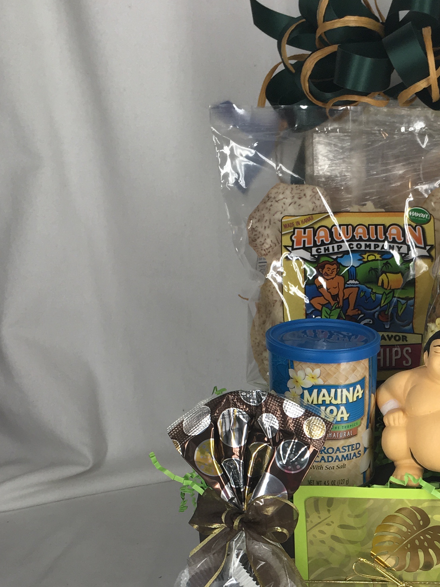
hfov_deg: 24.0
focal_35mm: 59
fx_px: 1000
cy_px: 516
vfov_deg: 31.3
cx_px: 415
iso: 32
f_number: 2.2
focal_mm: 4.15
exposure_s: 1/120
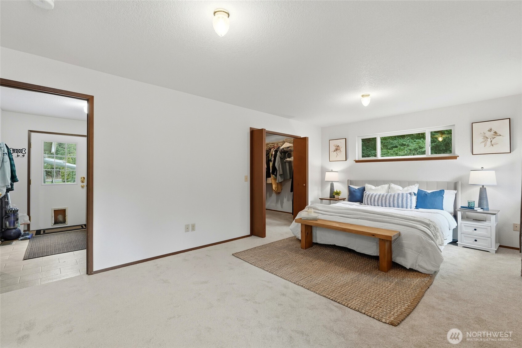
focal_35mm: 16
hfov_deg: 96.7
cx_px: 261
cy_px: 174
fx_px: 232
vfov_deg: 73.7
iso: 400
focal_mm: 16
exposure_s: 1/160
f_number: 9
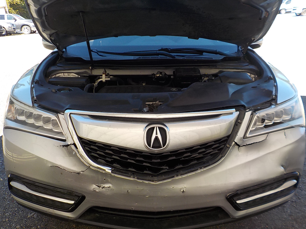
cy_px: 114
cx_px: 153
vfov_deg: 46.8
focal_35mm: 30
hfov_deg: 60.0
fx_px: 265
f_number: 3.3
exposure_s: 1/200
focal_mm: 4.1
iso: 125
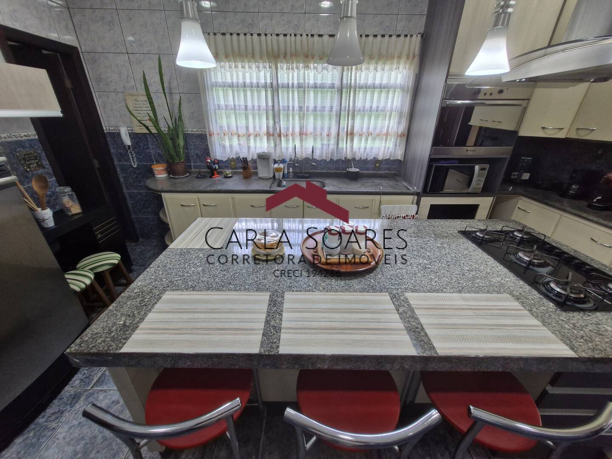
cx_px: 306
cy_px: 230
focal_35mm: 13
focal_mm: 1.74
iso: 125
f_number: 2.2
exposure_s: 1/53
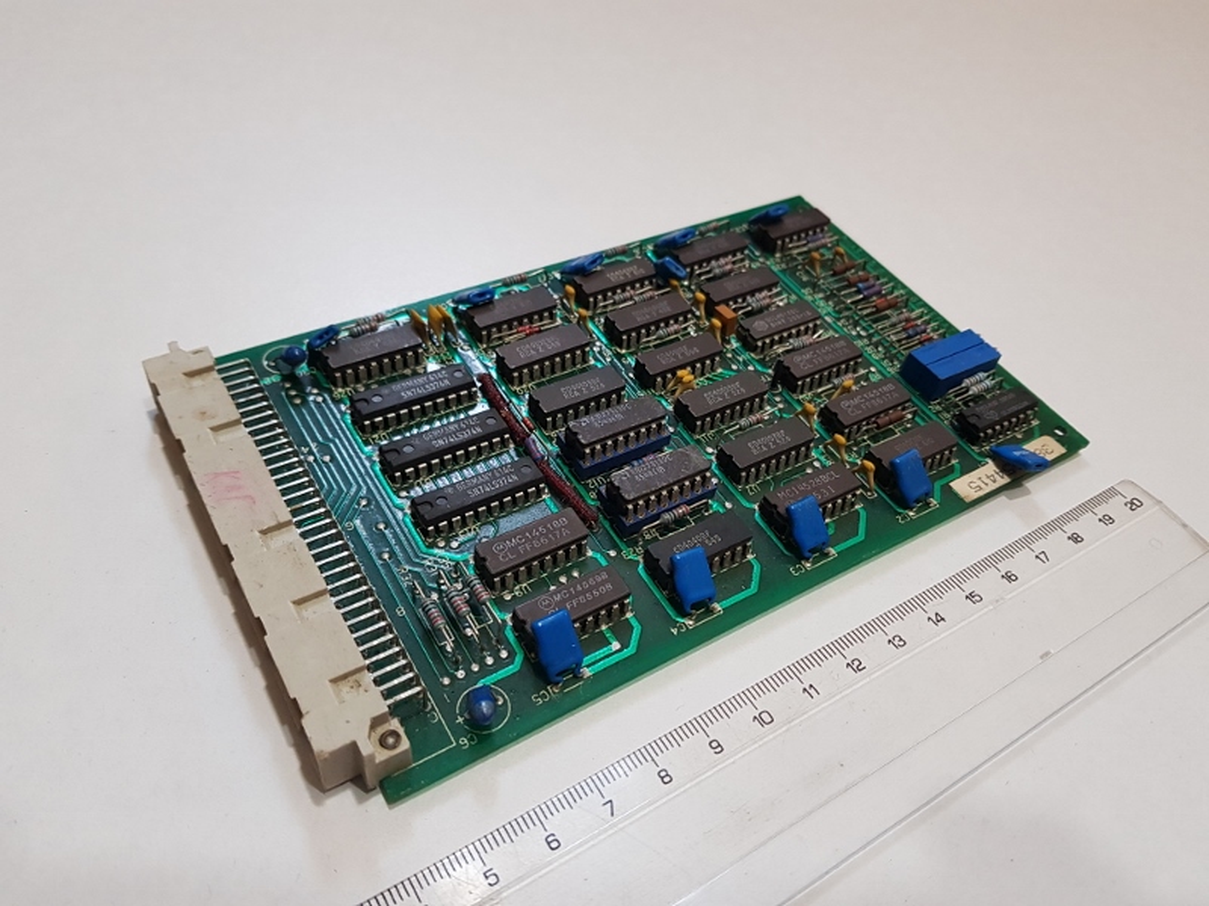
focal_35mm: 26
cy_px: 453
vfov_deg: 53.1
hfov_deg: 67.3
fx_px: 908
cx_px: 604
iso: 160
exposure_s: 1/33
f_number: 1.7
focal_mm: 4.3
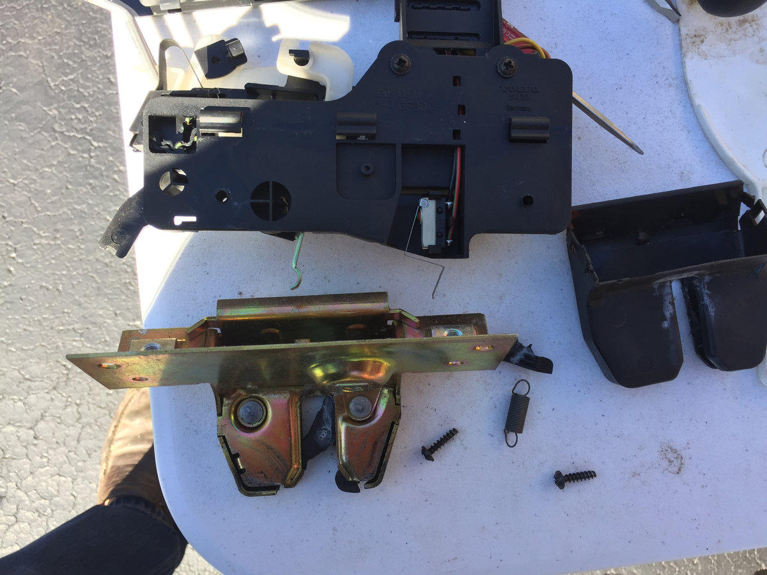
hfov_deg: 61.7
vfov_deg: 48.2
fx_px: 643
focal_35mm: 29
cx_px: 384
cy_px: 288
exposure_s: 1/306
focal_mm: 4.15
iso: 32
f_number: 2.2
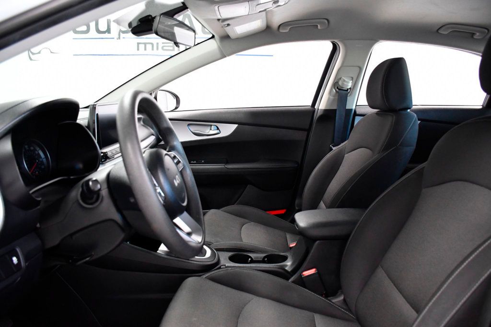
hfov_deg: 67.4
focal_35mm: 27
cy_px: 164
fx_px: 368
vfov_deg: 47.9
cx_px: 246
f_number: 4.5
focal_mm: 18
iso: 2500
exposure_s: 1/160
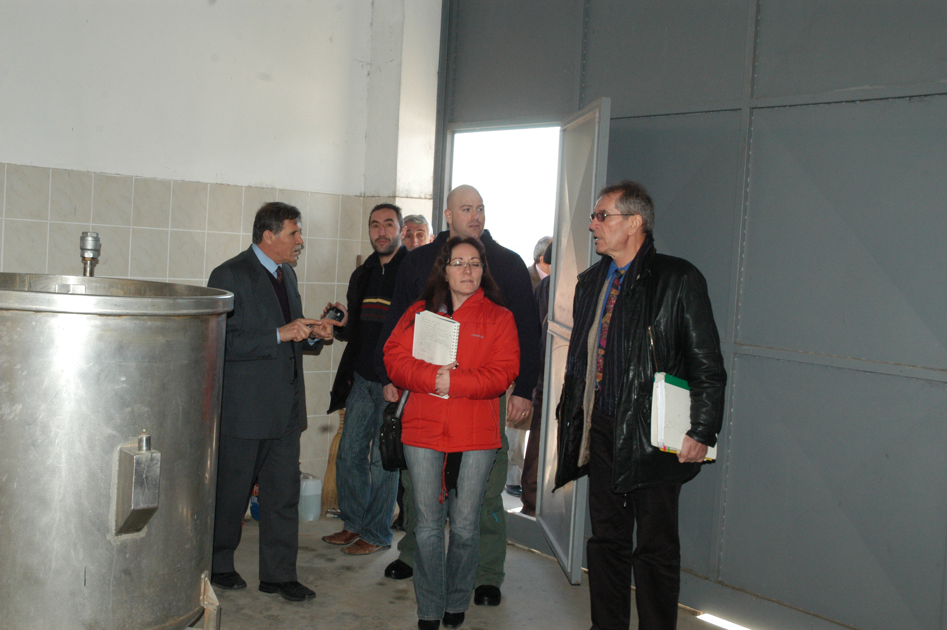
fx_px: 1064
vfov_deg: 33.0
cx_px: 474
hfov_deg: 48.0
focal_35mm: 40
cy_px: 315
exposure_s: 1/125
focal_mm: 27
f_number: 6.3
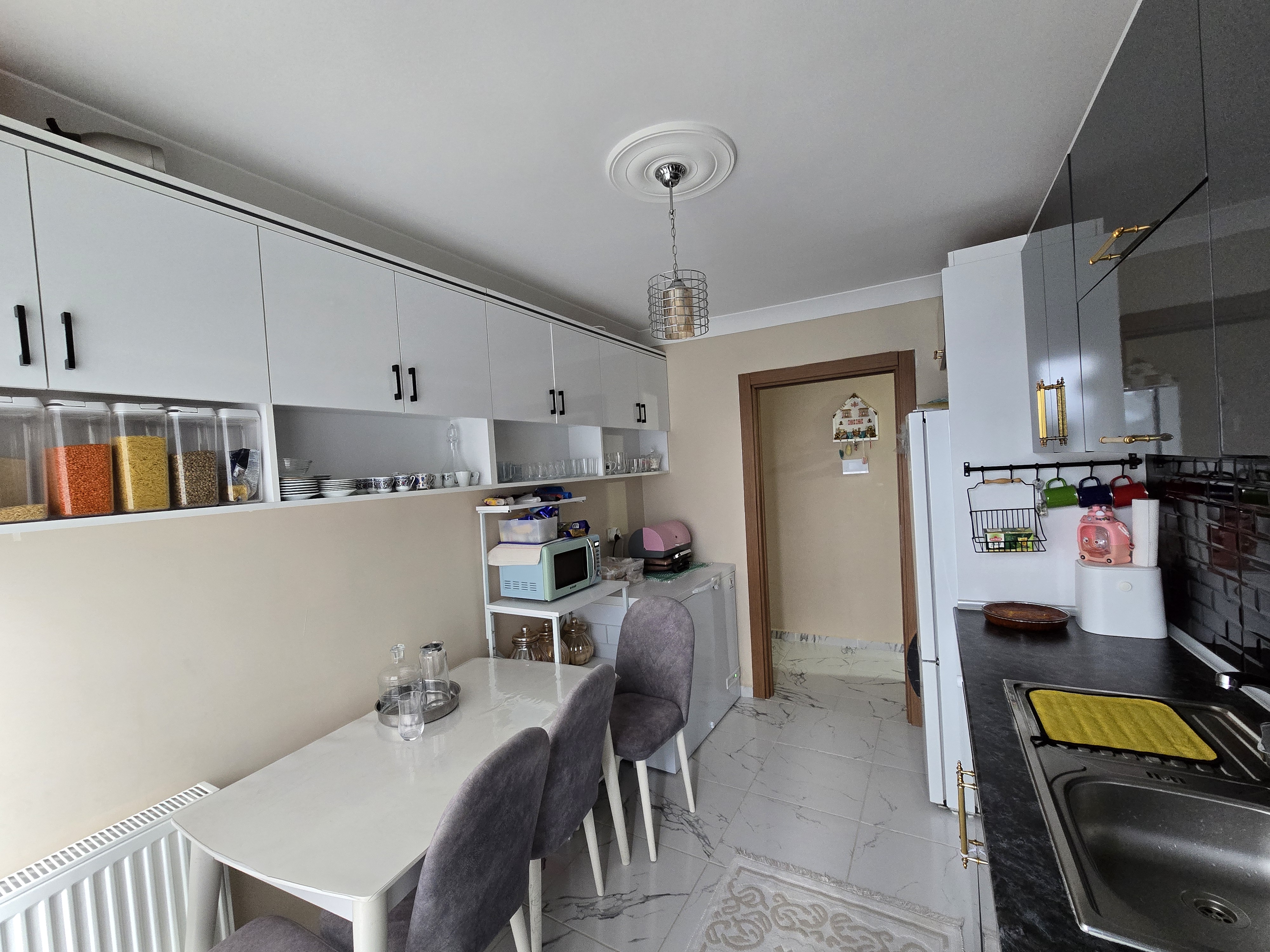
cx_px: 635
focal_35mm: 13
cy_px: 476
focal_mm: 2.2
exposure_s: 1/50
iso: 400
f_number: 2.2
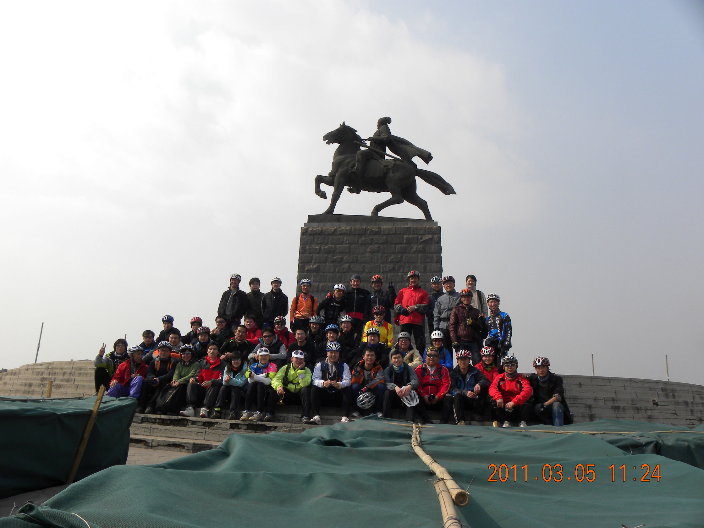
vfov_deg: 53.1
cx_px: 352
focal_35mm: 26
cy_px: 264
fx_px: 529
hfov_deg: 67.3
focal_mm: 4.6
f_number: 6.3
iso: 64
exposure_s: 1/302
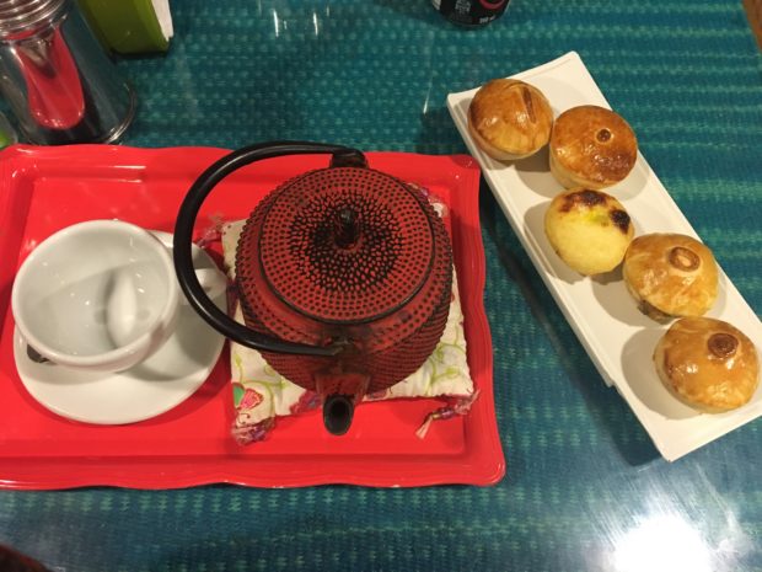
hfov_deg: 61.7
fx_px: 638
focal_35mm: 29
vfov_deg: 48.2
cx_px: 381
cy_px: 286
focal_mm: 4.15
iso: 200
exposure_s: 1/15
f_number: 2.2
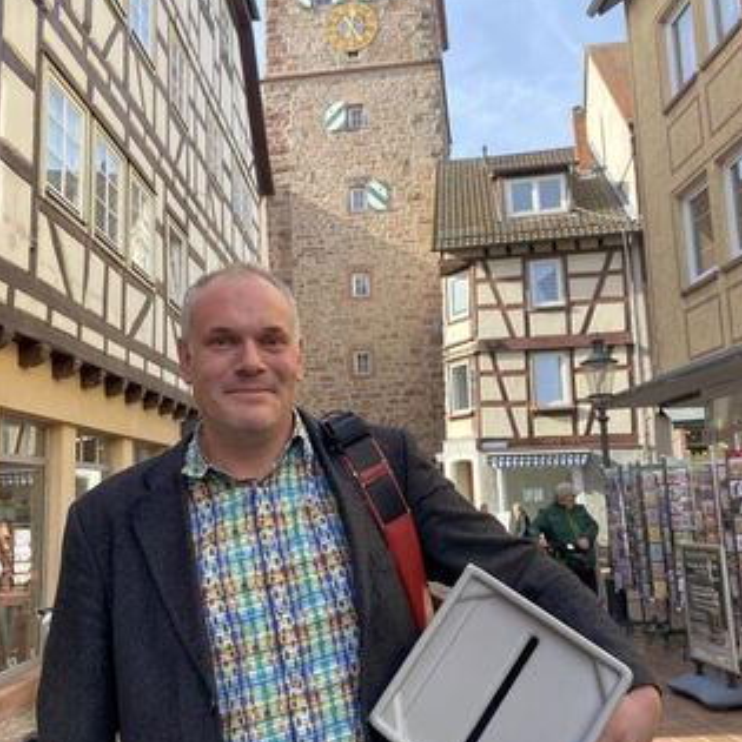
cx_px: 369
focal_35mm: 31
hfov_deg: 52.5
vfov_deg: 52.5
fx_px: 752
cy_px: 392
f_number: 1.8
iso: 32
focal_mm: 4.25
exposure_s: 1/573
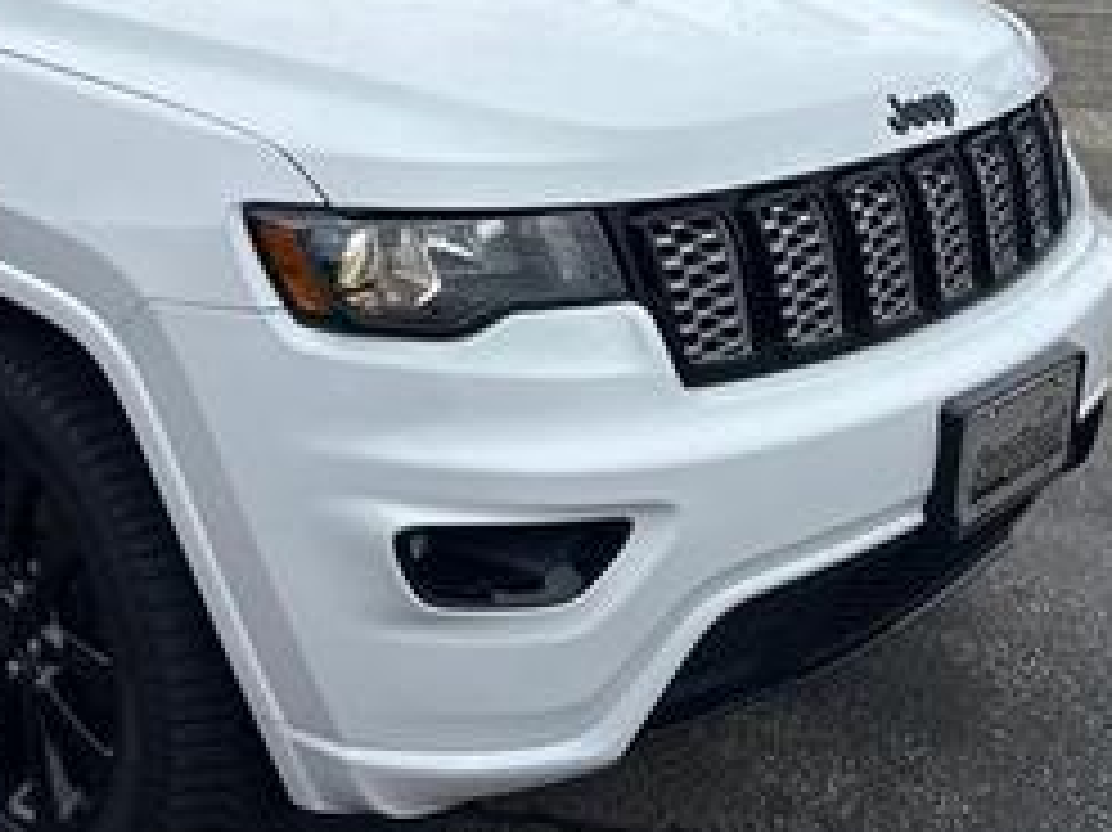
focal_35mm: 53
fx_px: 1702
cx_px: 275
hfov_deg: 35.4
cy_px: 94
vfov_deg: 26.6
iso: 50
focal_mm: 5.7
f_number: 1.5
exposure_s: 1/1295
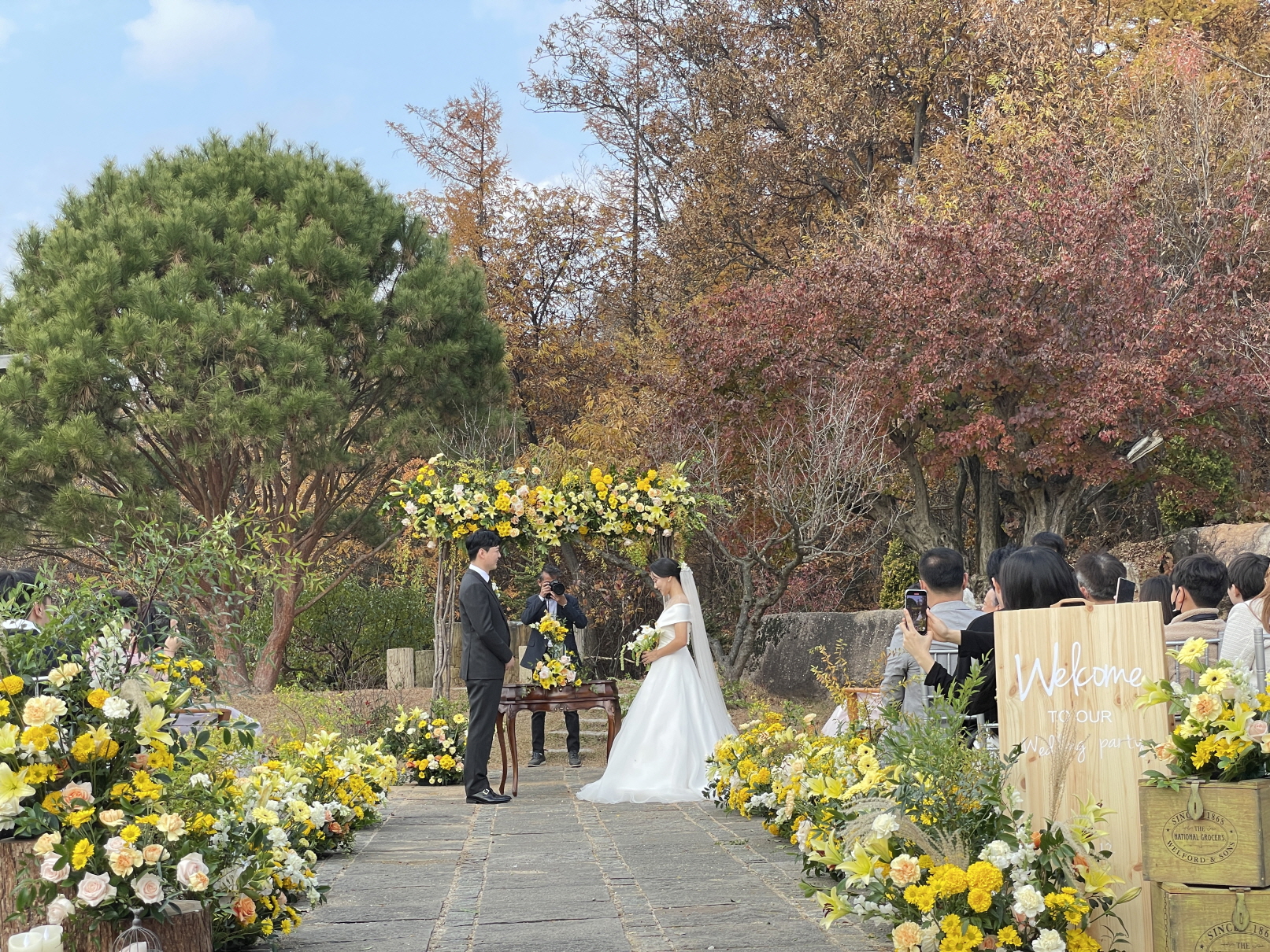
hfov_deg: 36.8
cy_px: 476
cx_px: 635
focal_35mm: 52
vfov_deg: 28.0
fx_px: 1908
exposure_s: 1/326
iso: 25
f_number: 2
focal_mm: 6
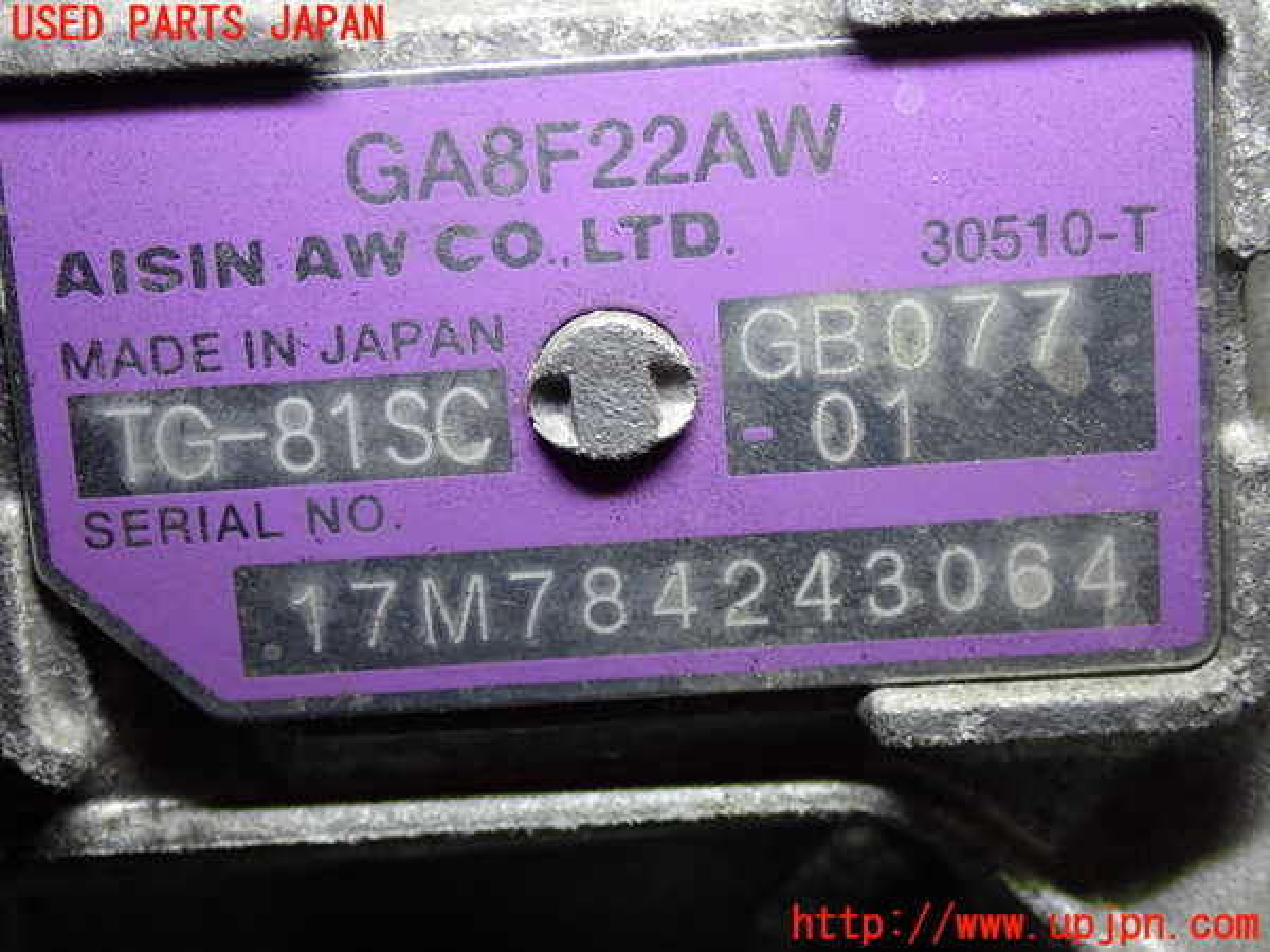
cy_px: 476
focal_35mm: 82
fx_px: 3008
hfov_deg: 23.8
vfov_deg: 18.0
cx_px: 635
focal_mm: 14.62
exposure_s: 1/125
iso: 160
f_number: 4.3
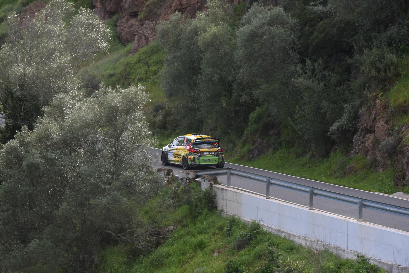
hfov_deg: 10.3
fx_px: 2273
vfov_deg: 6.9
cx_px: 204
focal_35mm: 200
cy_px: 136
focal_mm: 200
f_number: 9
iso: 640
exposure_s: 1/320
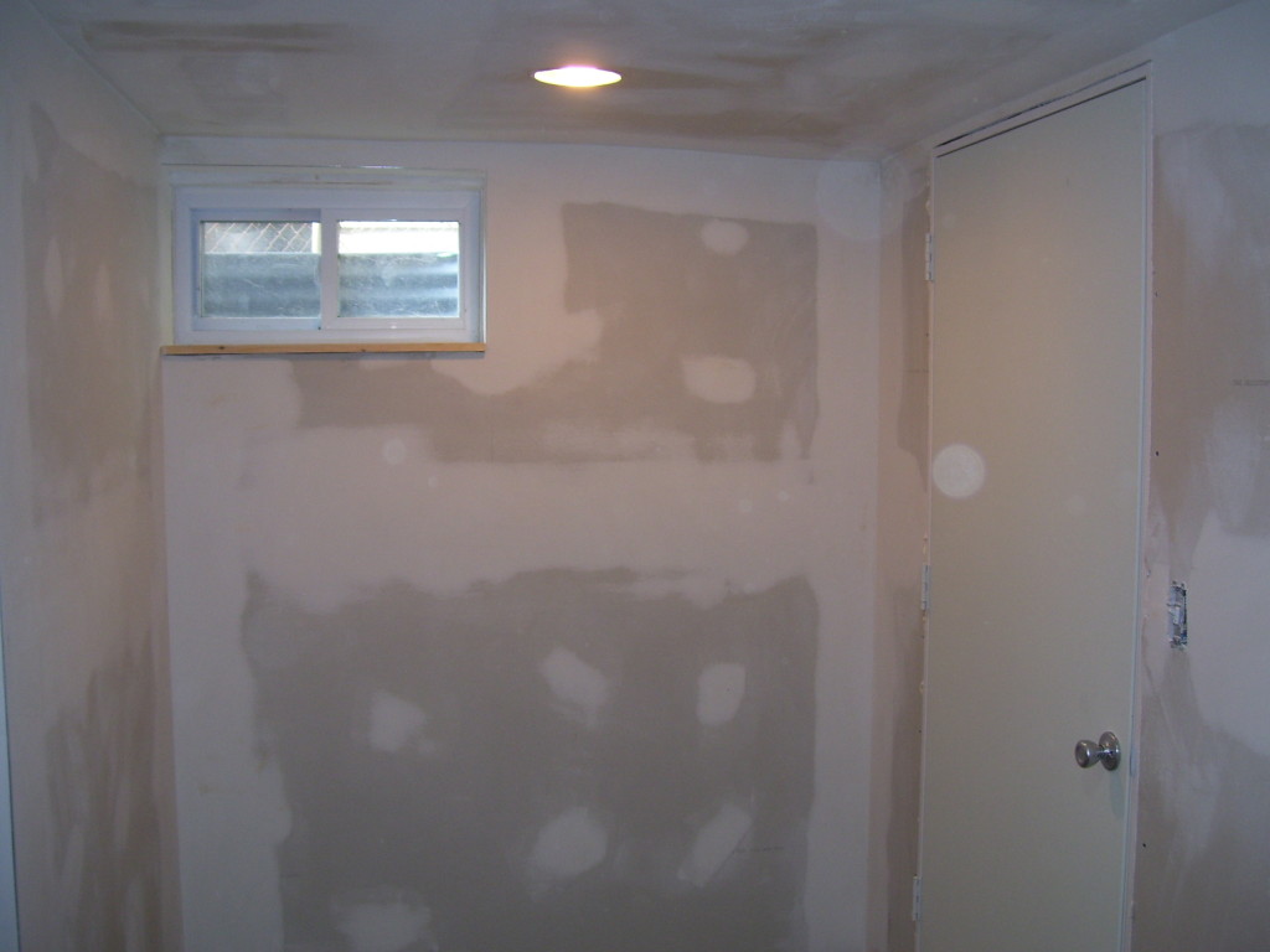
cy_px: 476
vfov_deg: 38.7
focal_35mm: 37
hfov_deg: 50.1
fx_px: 1357
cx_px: 635
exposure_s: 1/60
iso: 80
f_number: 2.7
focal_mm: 6
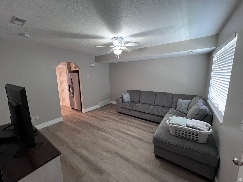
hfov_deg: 106.2
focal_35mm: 13
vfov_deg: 89.9
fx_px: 91
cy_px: 91
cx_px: 122
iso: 400
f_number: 1.8
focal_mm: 1.57
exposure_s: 1/60
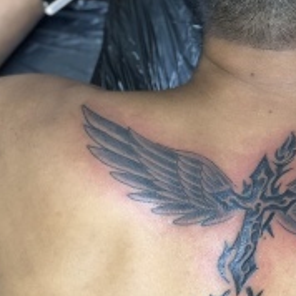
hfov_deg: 13.5
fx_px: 1248
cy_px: 359
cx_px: 232
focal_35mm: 129
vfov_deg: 13.2
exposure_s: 1/40
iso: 100
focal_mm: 6
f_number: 2.4
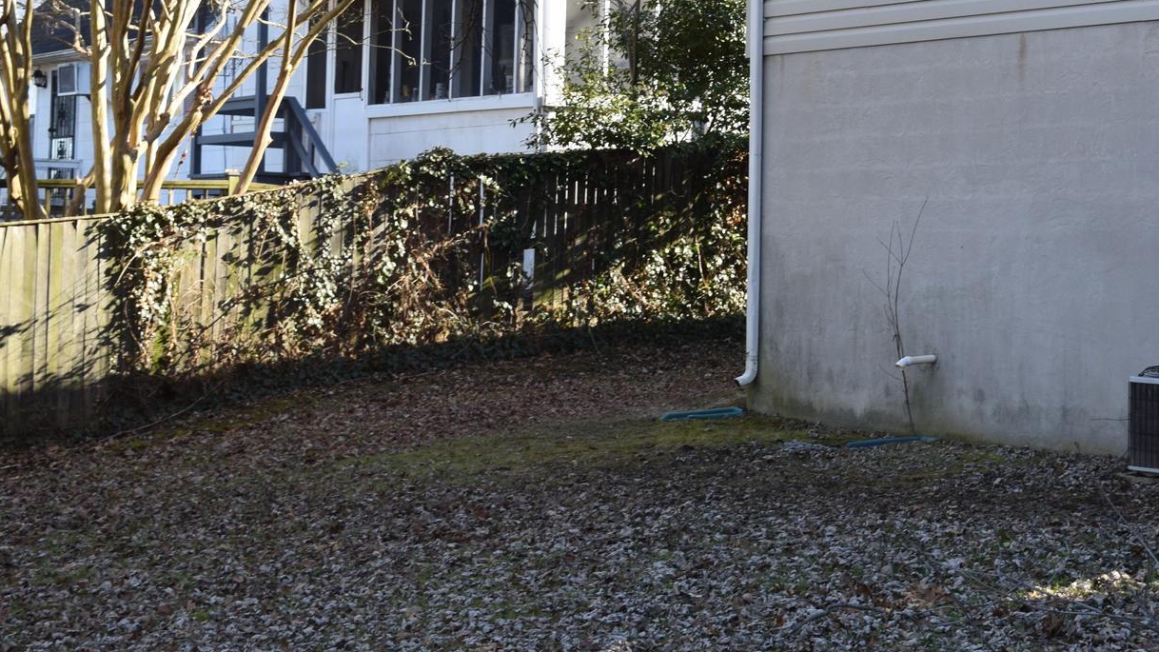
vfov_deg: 14.7
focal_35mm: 82
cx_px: 971
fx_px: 2516
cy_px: 136
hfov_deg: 25.4
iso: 400
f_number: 7.1
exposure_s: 1/200
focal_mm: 31
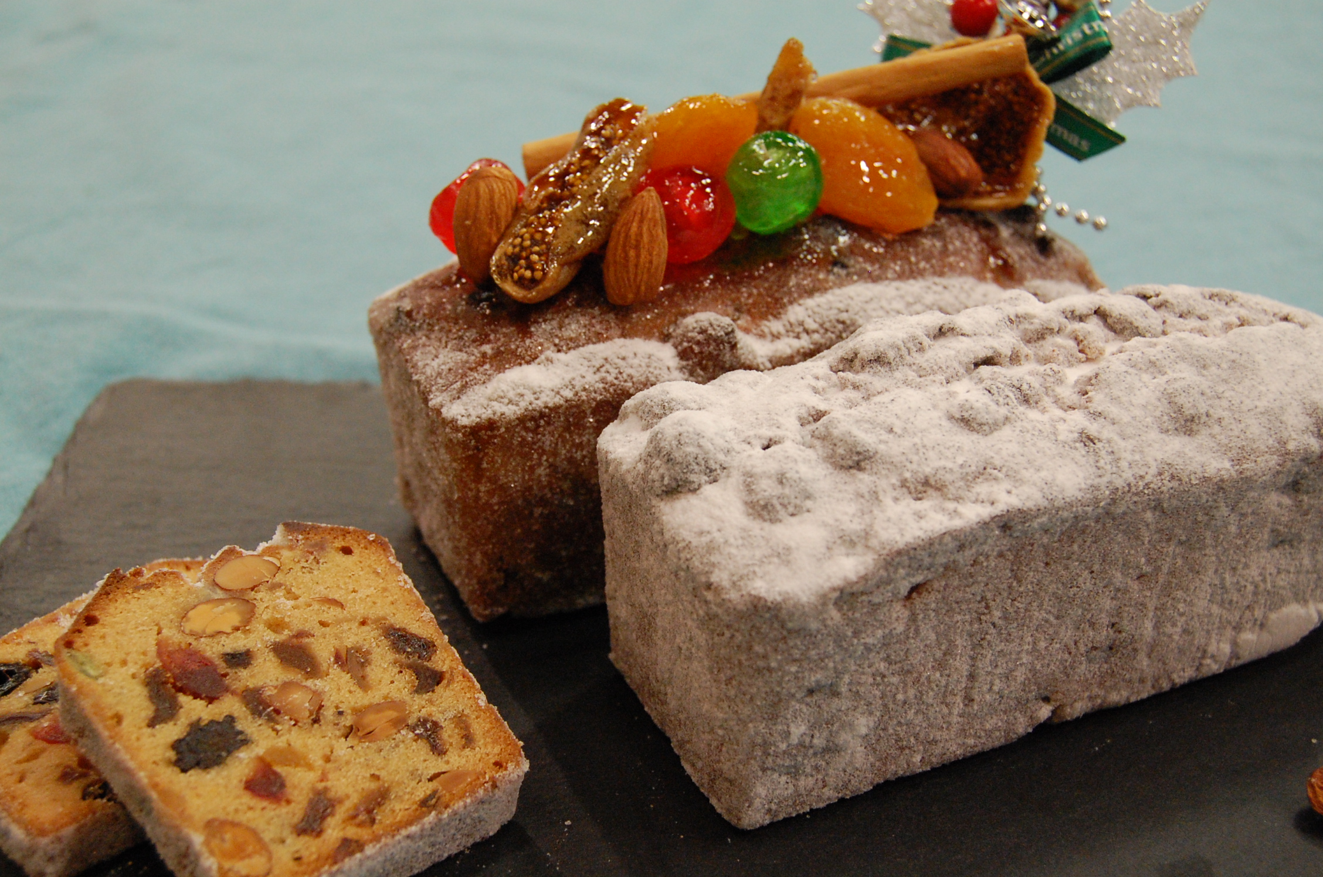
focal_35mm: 46
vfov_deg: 28.8
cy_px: 438
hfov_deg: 42.4
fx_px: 1706
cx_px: 662
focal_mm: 31
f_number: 7.1
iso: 1600
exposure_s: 1/200
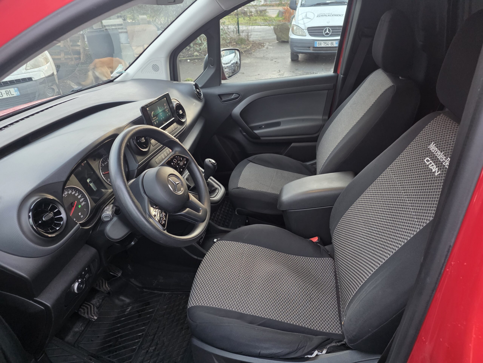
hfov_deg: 73.9
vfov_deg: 58.9
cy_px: 182
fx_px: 321
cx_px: 242
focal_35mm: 23
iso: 800
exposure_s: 1/100
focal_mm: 6.25
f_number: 1.7
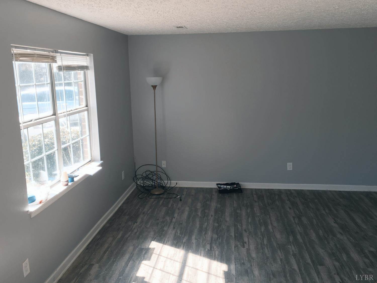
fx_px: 316
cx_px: 188
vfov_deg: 48.2
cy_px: 142
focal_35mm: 29
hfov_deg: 61.7
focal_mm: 4.15
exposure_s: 1/120
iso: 25
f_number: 2.2
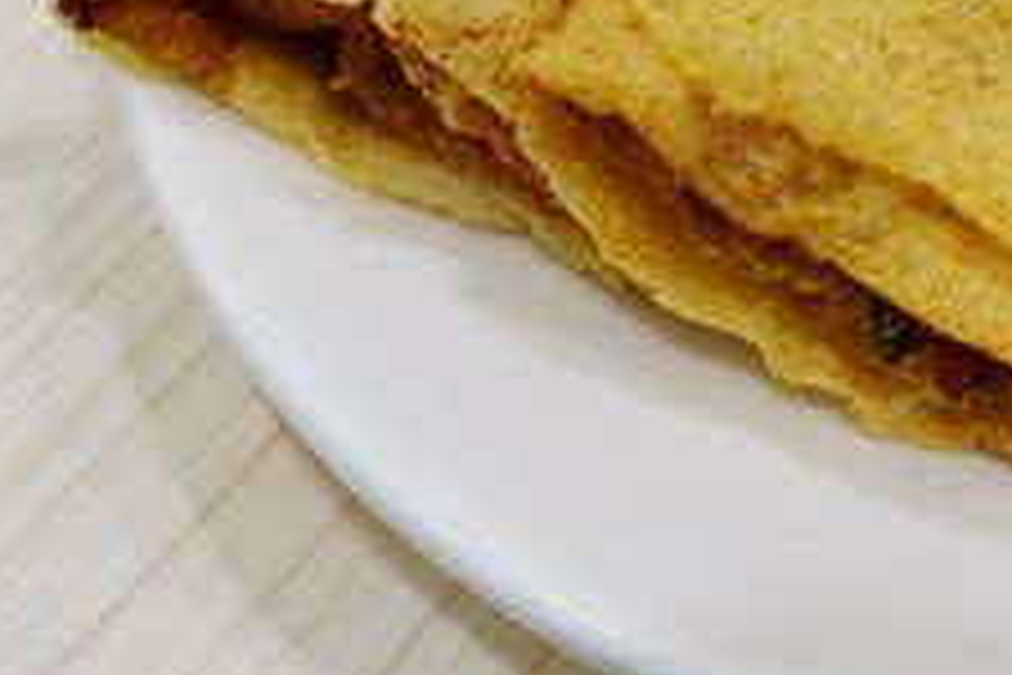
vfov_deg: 17.3
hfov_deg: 25.0
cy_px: -160
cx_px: 1129
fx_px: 2108
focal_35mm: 75
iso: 125
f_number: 2.8
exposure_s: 1/30
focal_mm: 9.4
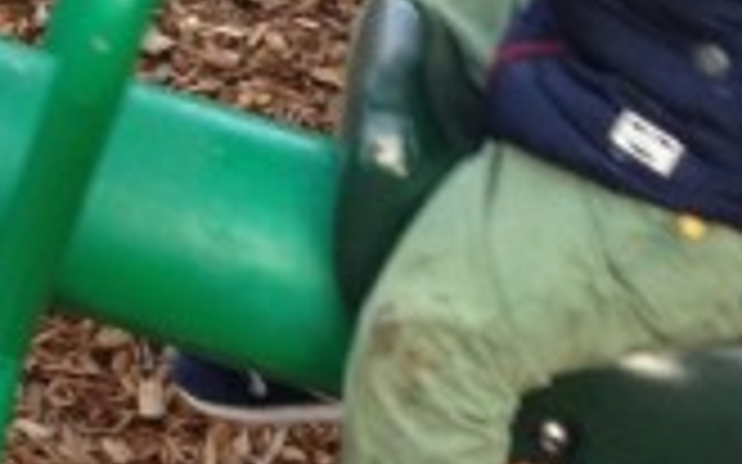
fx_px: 3295
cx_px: -378
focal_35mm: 163
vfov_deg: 7.8
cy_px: -369
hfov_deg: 12.2
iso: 50
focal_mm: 4.12
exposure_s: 1/40
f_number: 2.4
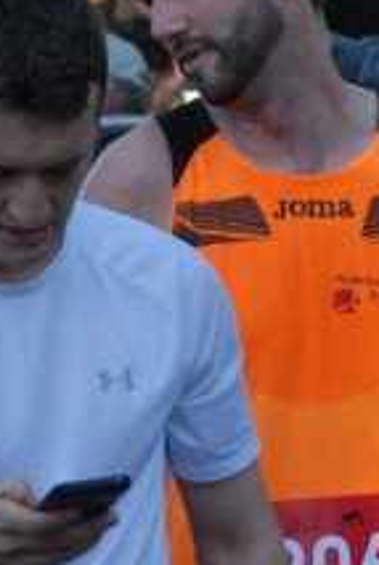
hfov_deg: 4.4
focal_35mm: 317
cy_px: 300
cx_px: 282
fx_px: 4988
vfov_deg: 6.5
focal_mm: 75
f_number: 5.6
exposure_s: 1/400
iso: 1000
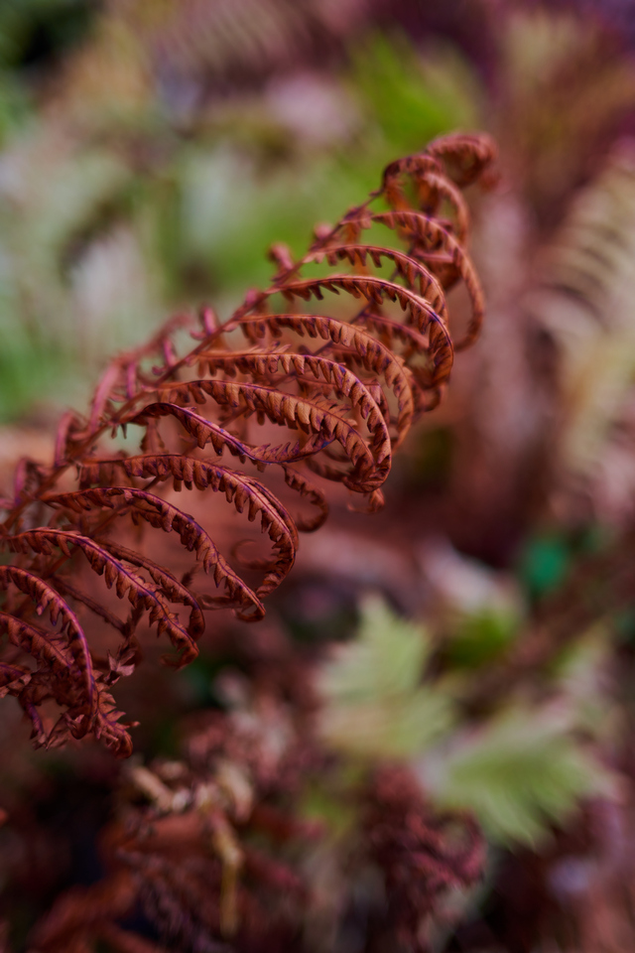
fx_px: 1058
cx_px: 318
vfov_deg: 48.5
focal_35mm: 40
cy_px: 476
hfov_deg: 33.4
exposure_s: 1/60
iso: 100
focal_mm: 40
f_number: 2
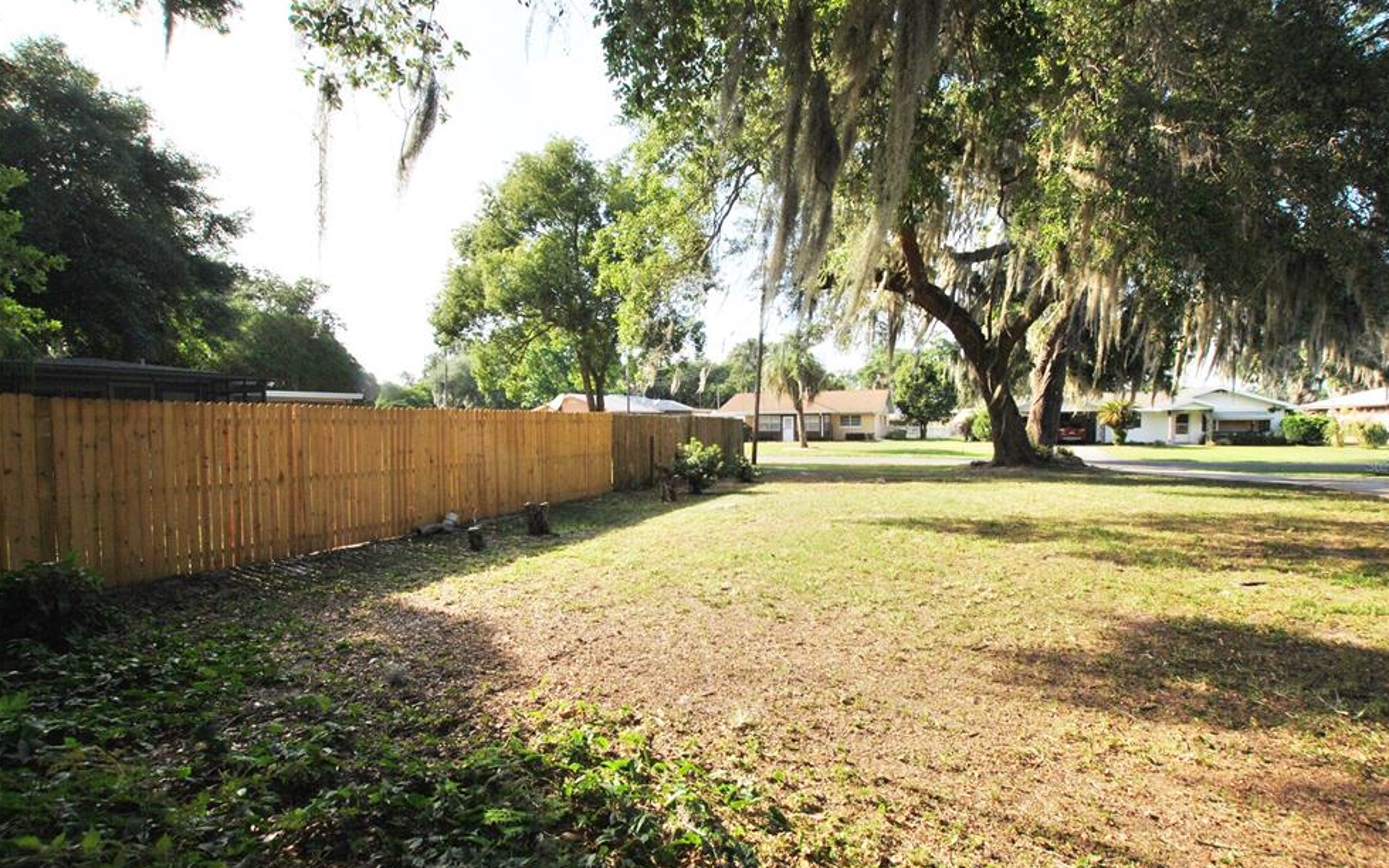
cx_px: 719
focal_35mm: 16
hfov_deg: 97.8
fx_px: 606
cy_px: 464
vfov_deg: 71.2
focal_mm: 10
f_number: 10
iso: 100
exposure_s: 1/200
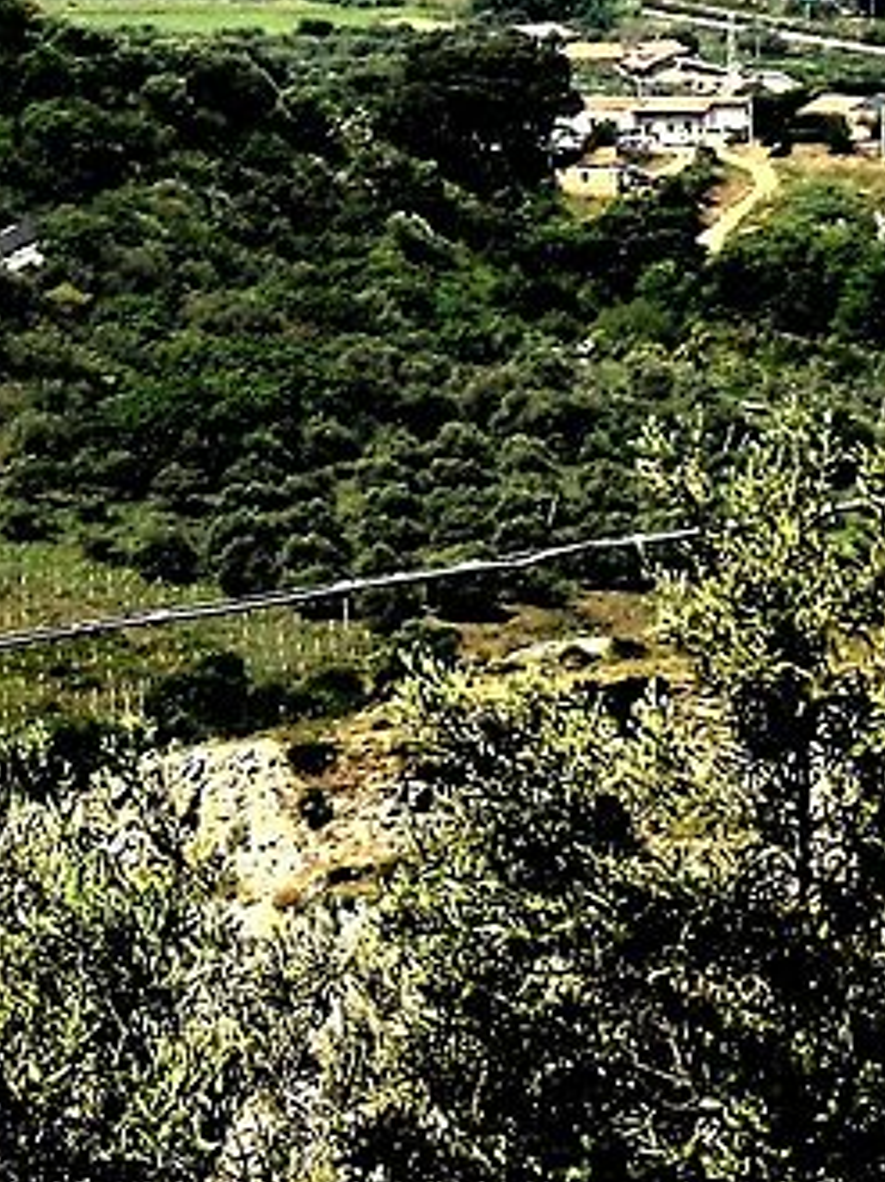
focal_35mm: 368
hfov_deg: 3.9
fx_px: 12544
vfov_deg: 5.3
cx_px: 2719
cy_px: -1161
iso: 280
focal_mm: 35
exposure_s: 1/250
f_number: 8
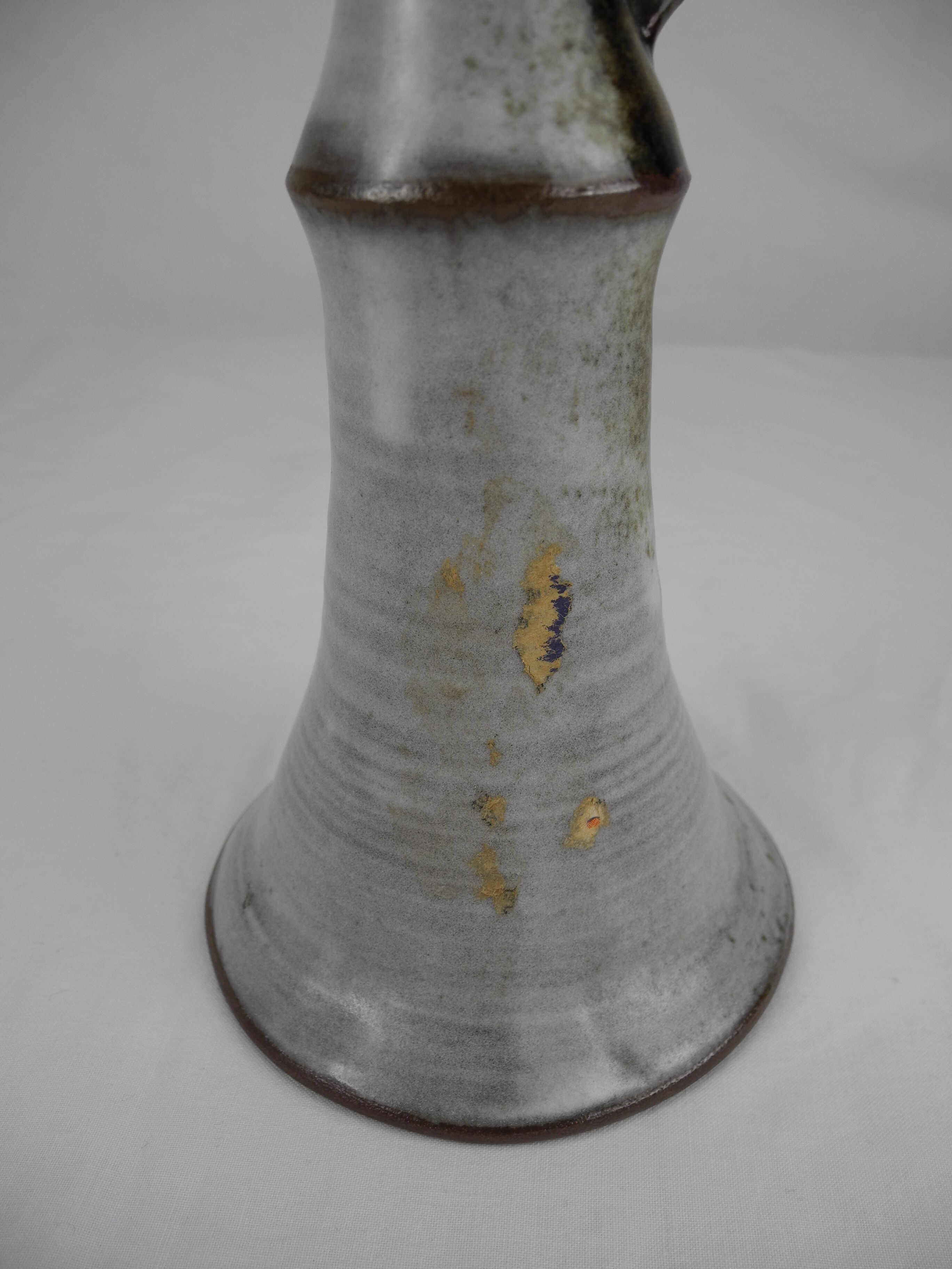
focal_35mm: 28
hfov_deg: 49.7
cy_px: 634
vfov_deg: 63.4
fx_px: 1027
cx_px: 476
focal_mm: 6
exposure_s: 1/224
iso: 100
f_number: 2.8
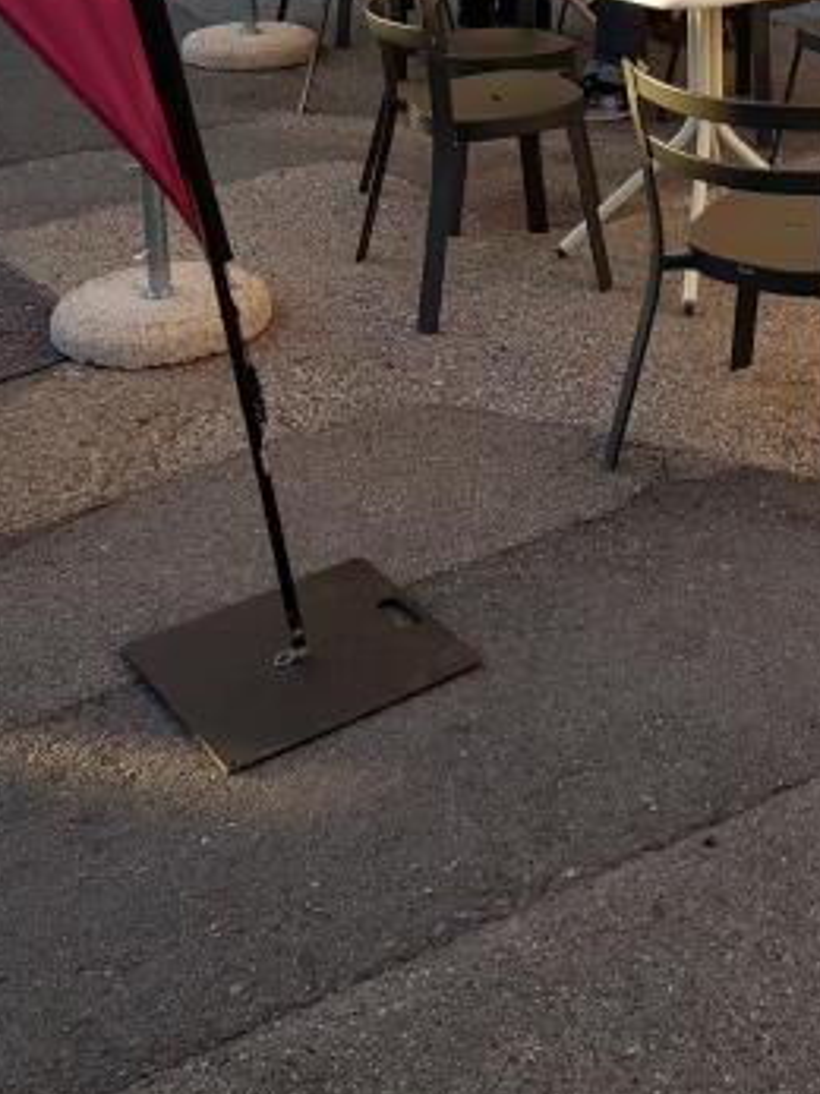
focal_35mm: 55
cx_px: 845
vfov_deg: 32.4
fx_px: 1738
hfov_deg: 25.1
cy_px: 24
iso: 40
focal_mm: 4.2
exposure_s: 1/381
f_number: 1.7
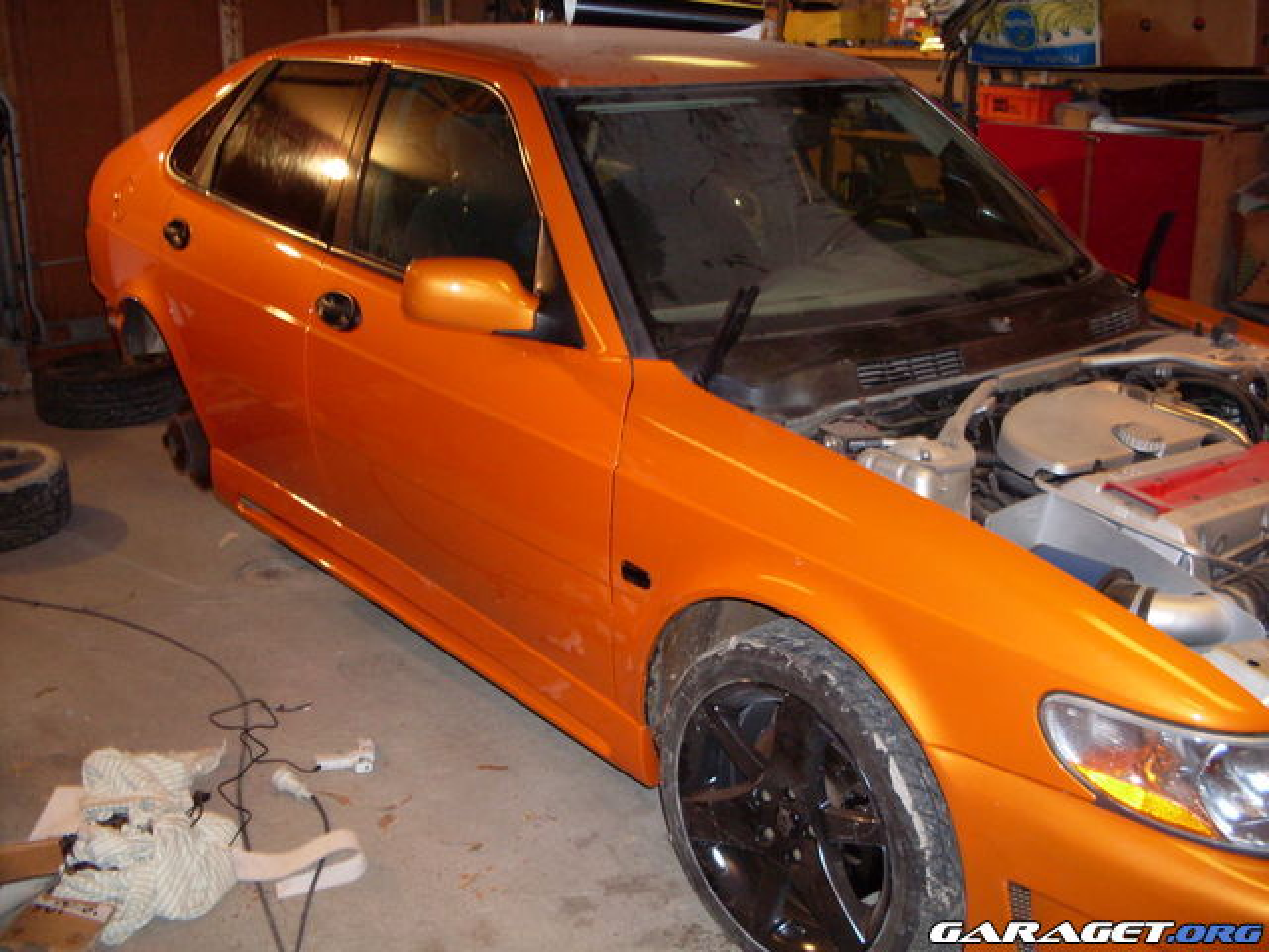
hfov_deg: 49.0
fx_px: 1393
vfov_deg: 37.7
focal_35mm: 38
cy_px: 476
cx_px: 634
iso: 160
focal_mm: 6.3
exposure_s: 1/45
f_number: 2.8
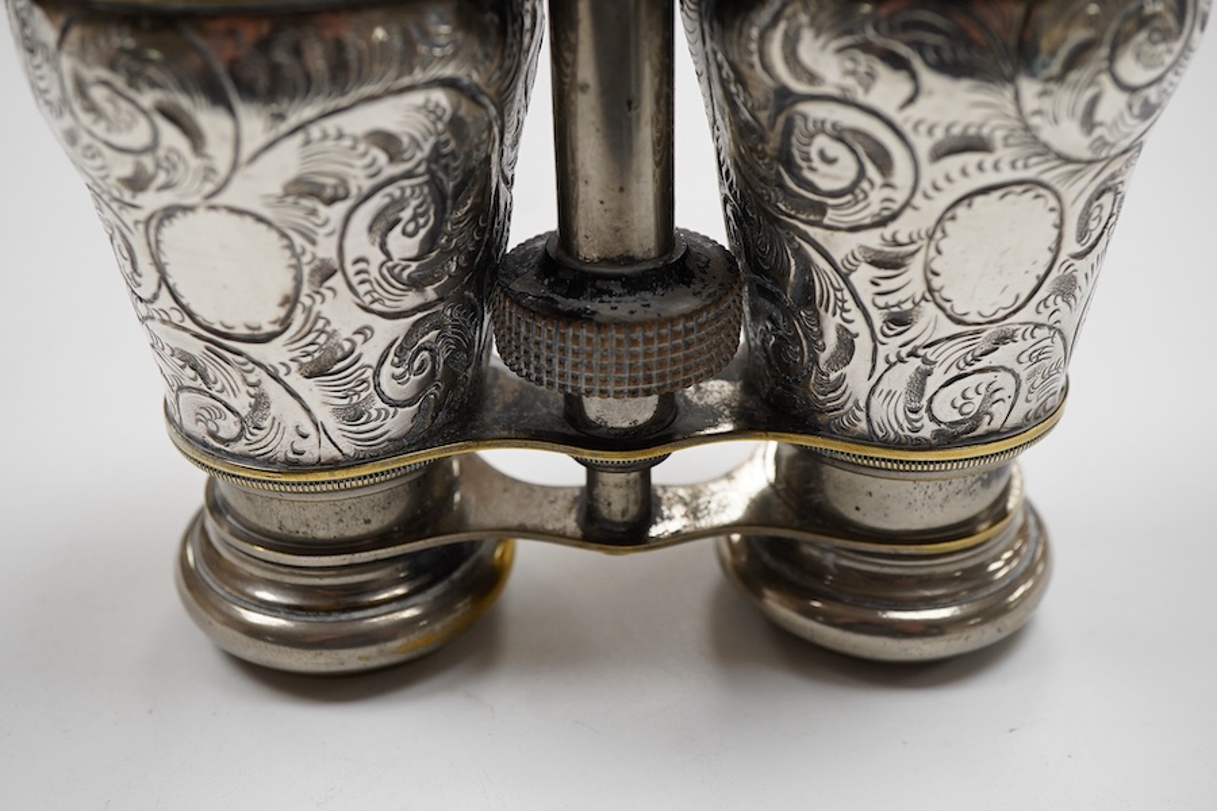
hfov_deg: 43.6
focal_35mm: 45
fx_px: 1521
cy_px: 406
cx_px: 608
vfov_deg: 29.9
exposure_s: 1/125
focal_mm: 30
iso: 800
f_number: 9
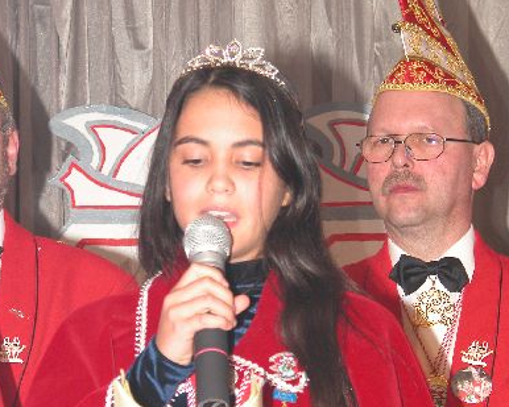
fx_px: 2667
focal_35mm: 177
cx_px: 260
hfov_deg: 10.9
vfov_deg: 8.7
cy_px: 365
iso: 200
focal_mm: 31.9
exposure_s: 1/125
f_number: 3.8
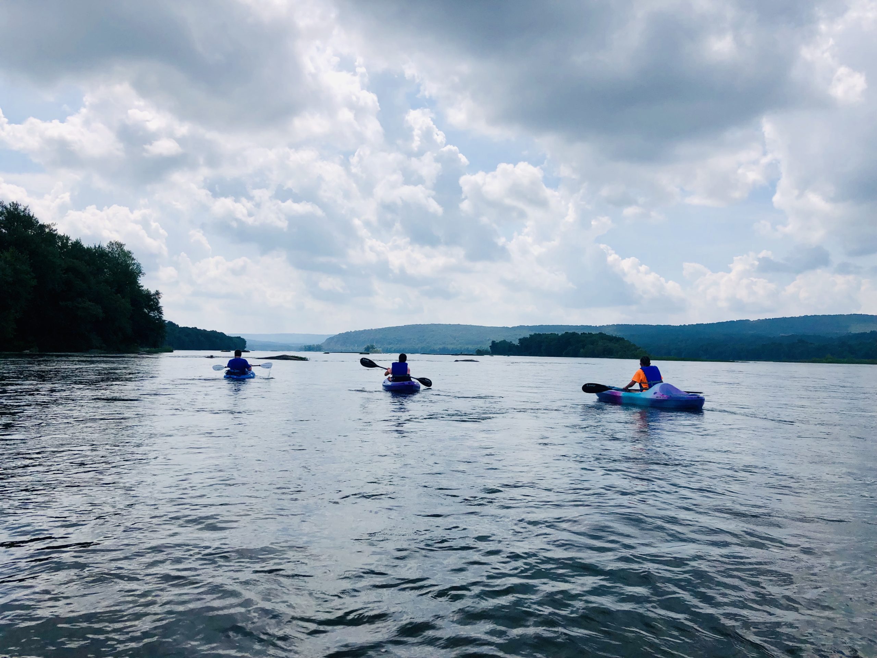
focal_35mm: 28
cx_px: 438
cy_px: 329
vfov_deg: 49.7
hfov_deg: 63.4
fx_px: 709
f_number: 1.8
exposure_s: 1/5348
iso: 25
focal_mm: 3.99
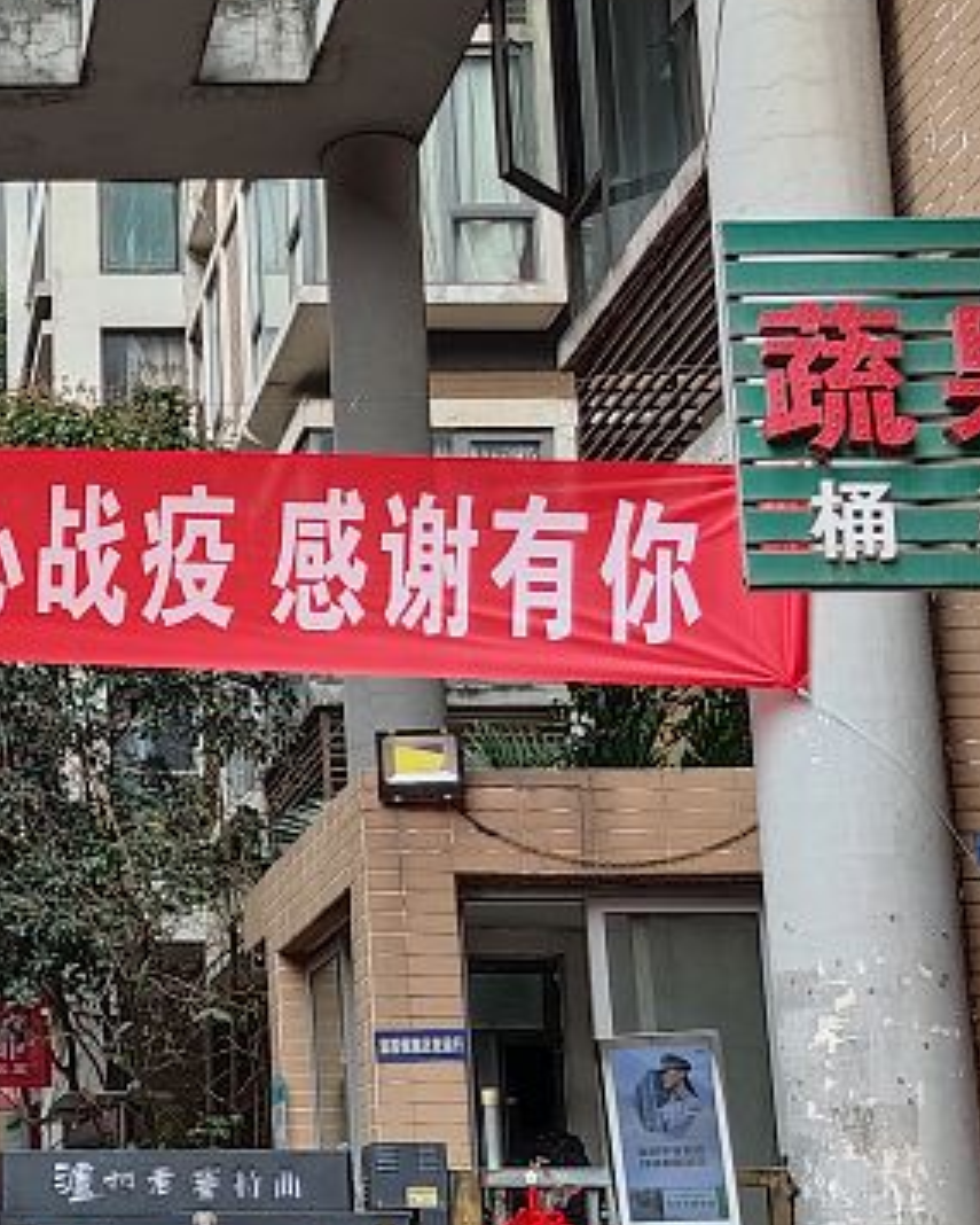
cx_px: -151
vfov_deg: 24.1
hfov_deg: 18.5
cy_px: 561
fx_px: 2863
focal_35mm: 79
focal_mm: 6.78
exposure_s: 1/66
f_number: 1.85
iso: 50
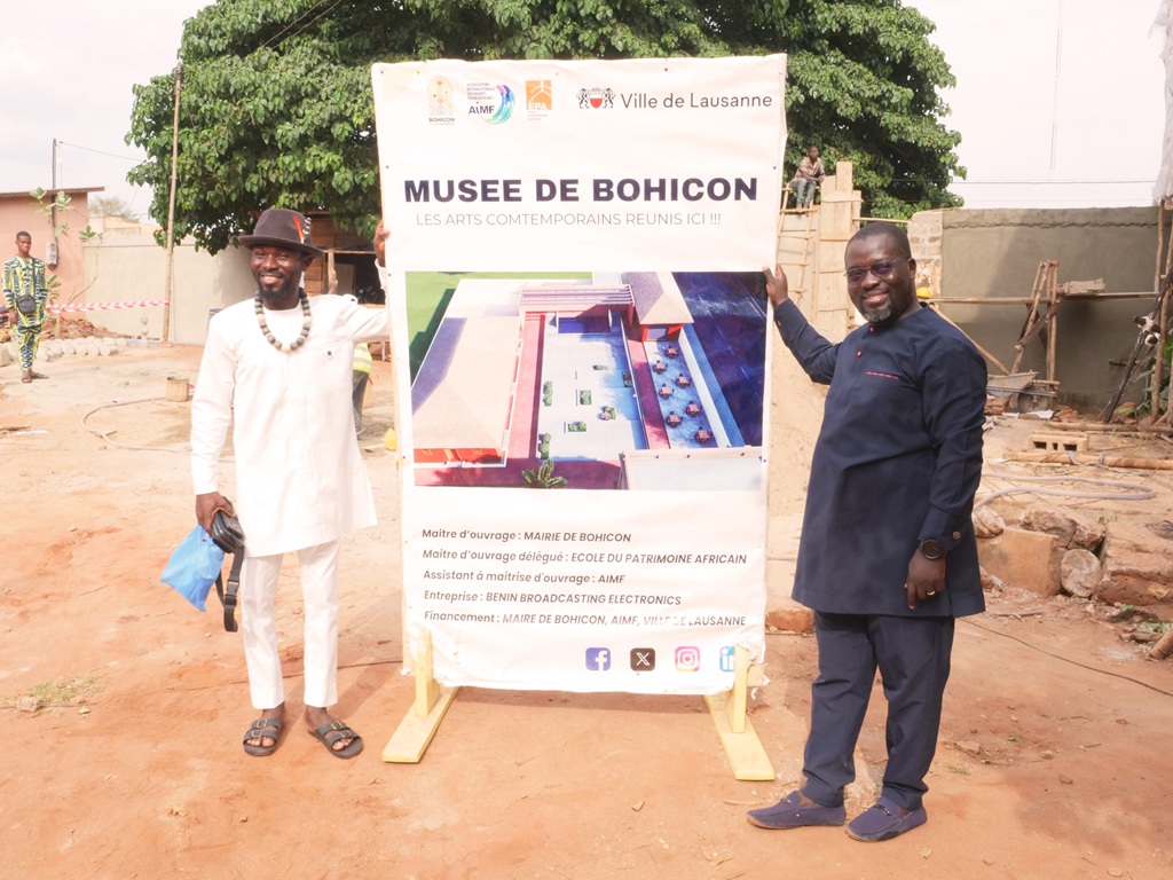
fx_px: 1084
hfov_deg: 56.8
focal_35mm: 32
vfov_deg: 44.2
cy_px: 440
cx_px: 586
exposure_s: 1/125
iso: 640
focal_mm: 16
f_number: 14
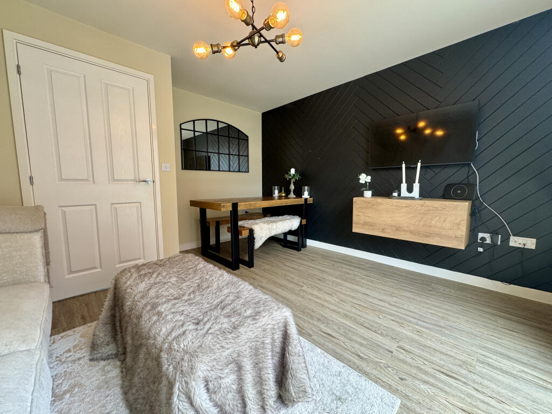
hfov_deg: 102.1
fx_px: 223
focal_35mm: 14
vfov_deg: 85.7
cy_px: 207
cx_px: 276
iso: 125
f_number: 2.2
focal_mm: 2.22
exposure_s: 1/99
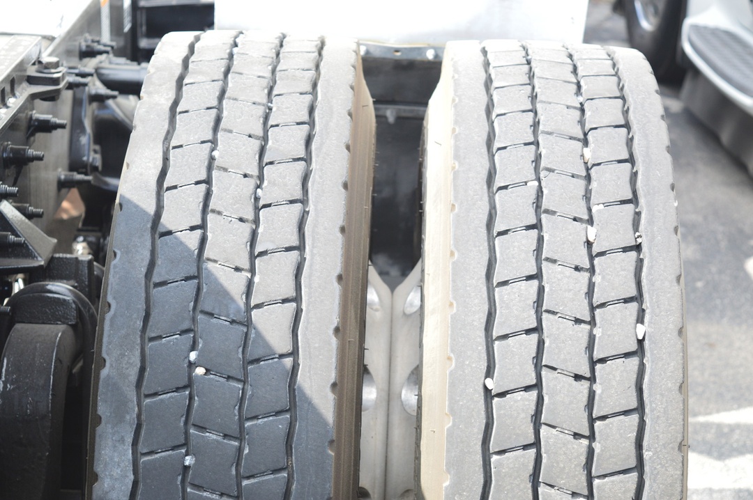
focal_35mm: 78
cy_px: 250
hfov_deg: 26.0
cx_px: 376
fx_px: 1630
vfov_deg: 17.5
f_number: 9
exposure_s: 1/160
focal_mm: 52
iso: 400
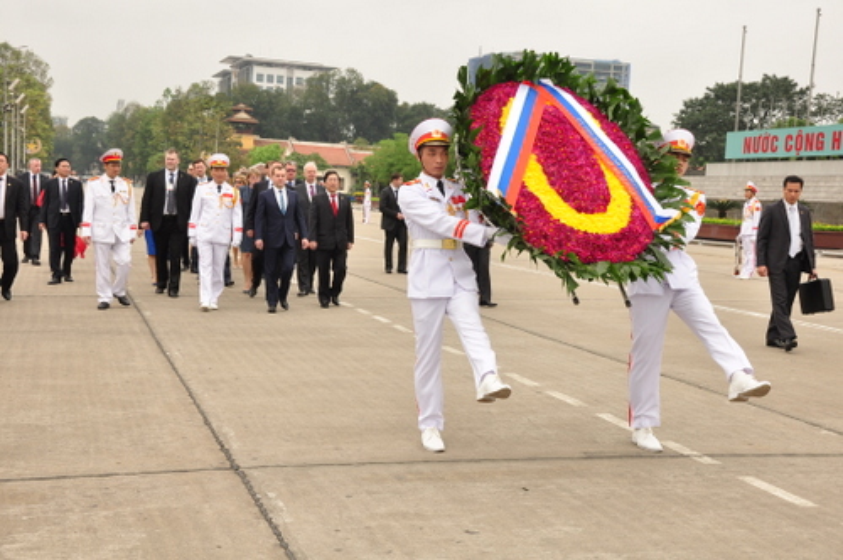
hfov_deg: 37.9
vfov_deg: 25.7
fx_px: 1228
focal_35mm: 52
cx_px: 422
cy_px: 280
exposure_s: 1/125
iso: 250
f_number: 9
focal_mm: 35
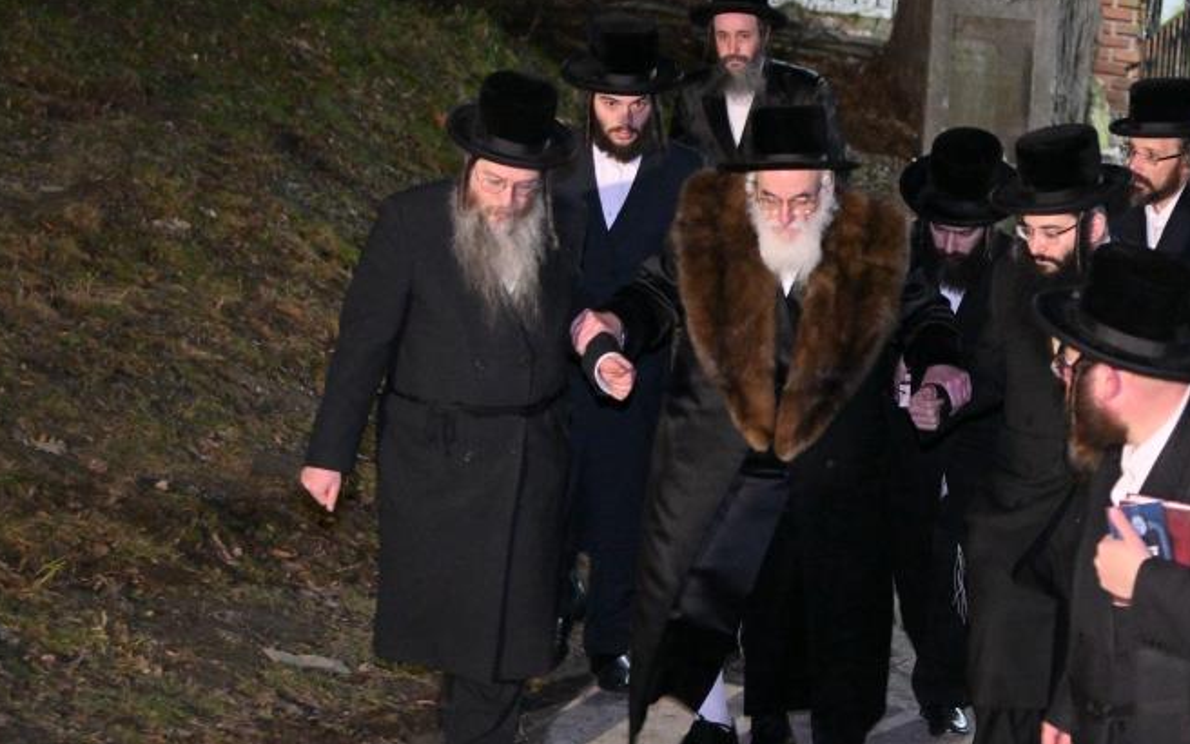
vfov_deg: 12.5
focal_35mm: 105
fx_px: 3405
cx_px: 804
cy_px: 435
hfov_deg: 19.8
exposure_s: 1/125
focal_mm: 66
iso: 2500
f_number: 4
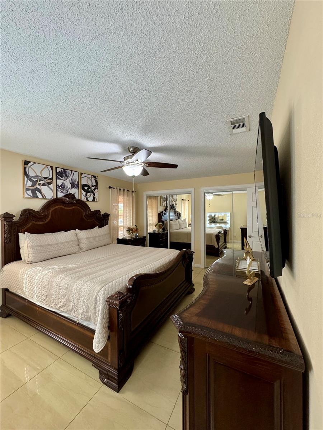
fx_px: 174
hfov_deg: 85.7
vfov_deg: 102.1
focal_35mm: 14
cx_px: 162
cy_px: 215
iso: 320
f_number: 2.2
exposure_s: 1/87
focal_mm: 2.22
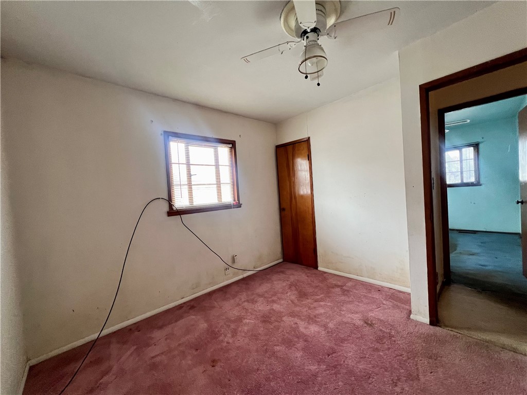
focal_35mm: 13
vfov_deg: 89.9
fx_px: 198
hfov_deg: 106.2
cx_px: 264
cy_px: 198
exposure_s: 1/99
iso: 200
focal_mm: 1.57
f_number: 1.8
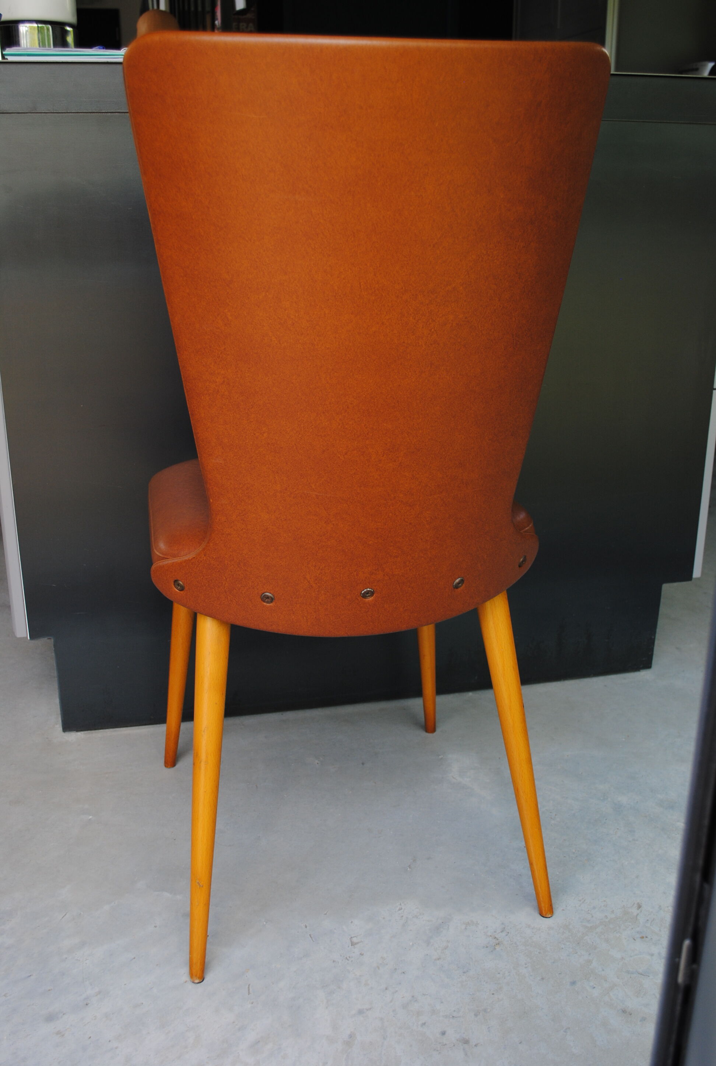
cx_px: 358
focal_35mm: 33
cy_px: 533
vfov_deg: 57.1
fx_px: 980
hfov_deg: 40.1
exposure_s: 1/125
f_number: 5.6
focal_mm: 22
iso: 180
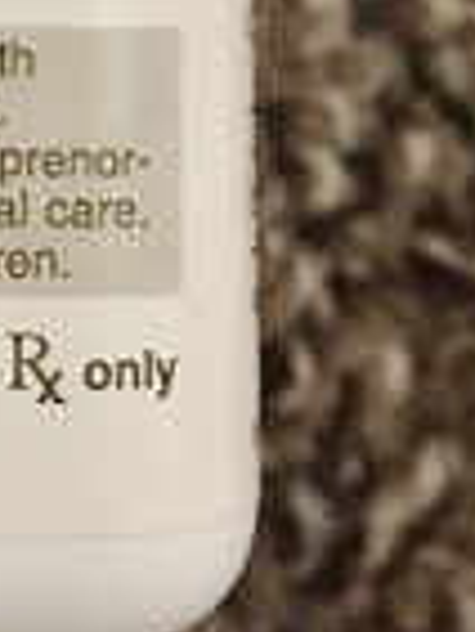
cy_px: -255
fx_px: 1918
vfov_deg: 17.2
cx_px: -323
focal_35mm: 105
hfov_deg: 13.0
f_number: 2.2
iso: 500
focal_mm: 4.15
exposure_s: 1/15
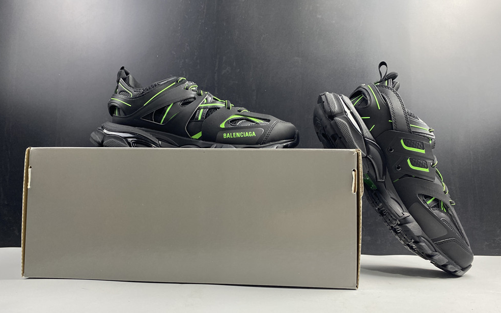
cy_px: 186
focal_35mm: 28
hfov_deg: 66.5
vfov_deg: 44.3
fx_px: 382
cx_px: 252
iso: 100
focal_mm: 4.25
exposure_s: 1/100
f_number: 1.8
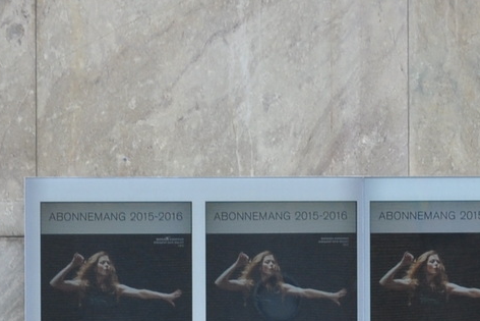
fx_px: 2961
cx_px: 349
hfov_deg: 9.3
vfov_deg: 6.0
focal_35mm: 222
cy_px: 747
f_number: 9
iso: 200
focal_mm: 28
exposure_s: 1/80
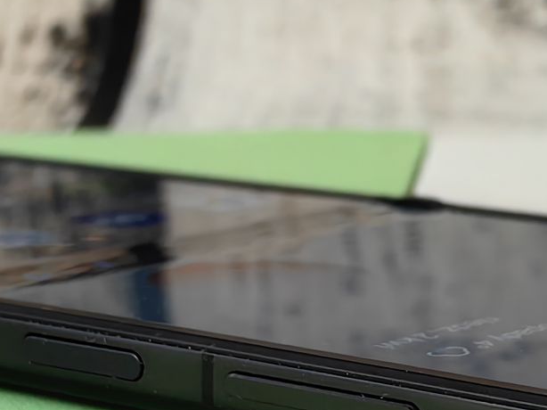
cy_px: 144
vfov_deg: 8.4
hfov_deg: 11.2
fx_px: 2780
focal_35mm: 176
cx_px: 264
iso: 250
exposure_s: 1/75
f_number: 2
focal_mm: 5.75
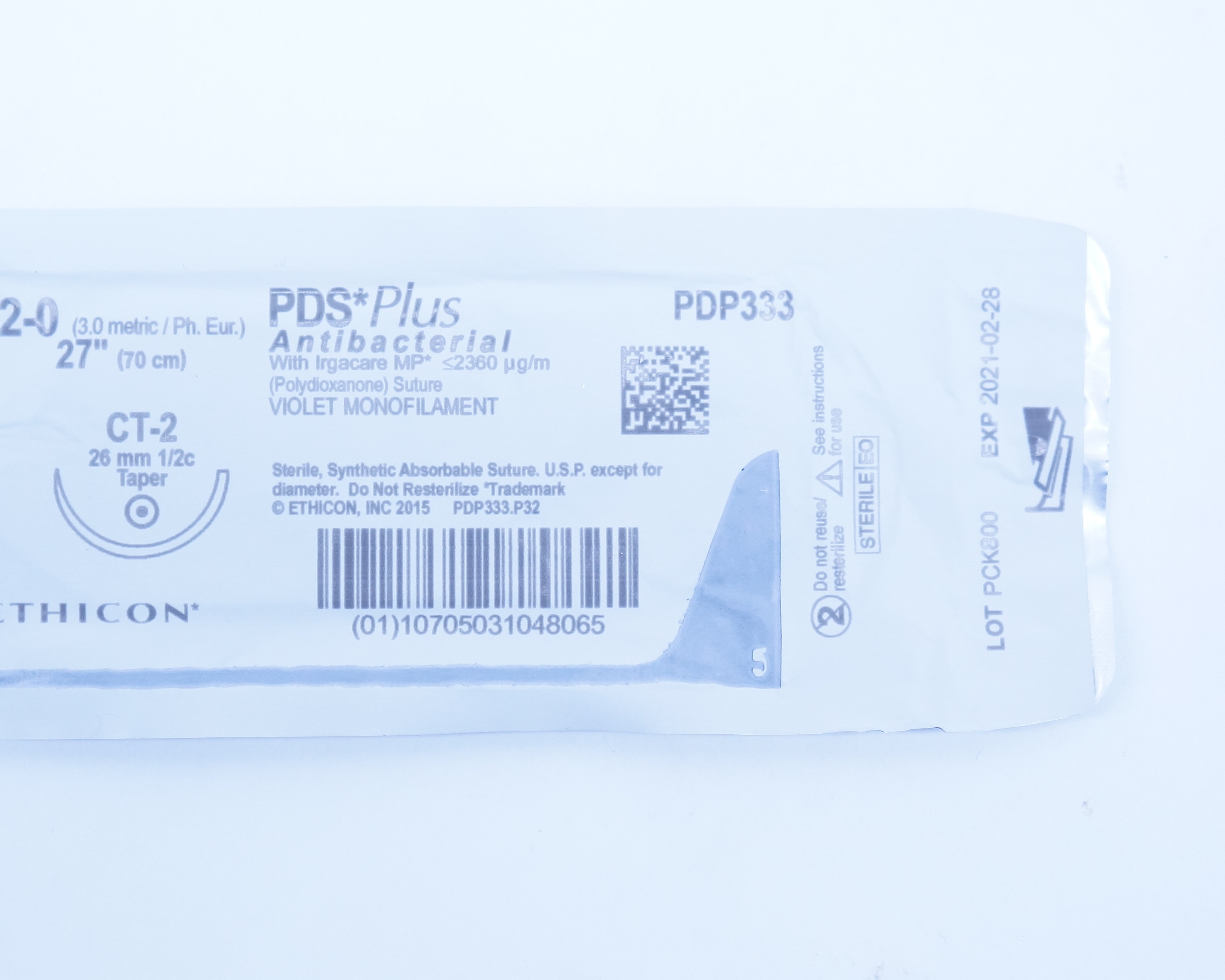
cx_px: 491
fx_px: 2429
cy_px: 490
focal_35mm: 67
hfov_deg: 28.2
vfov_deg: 22.8
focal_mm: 32
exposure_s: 1/160
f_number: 4.5
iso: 800
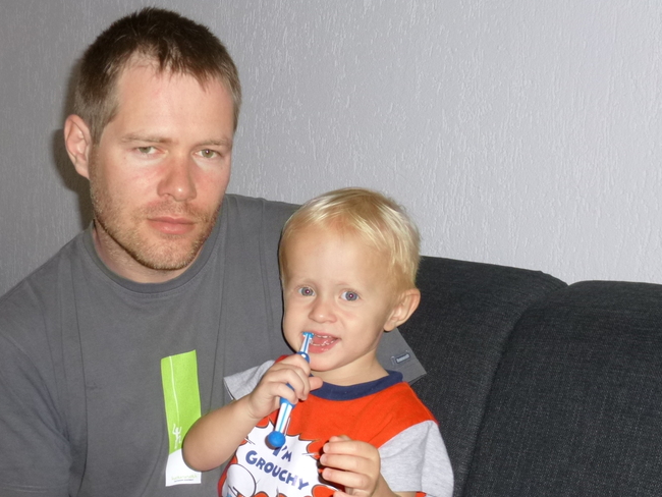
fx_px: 918
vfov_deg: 30.2
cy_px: 284
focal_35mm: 48
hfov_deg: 39.5
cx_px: 264
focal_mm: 6.9
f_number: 3.7
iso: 200
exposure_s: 1/60
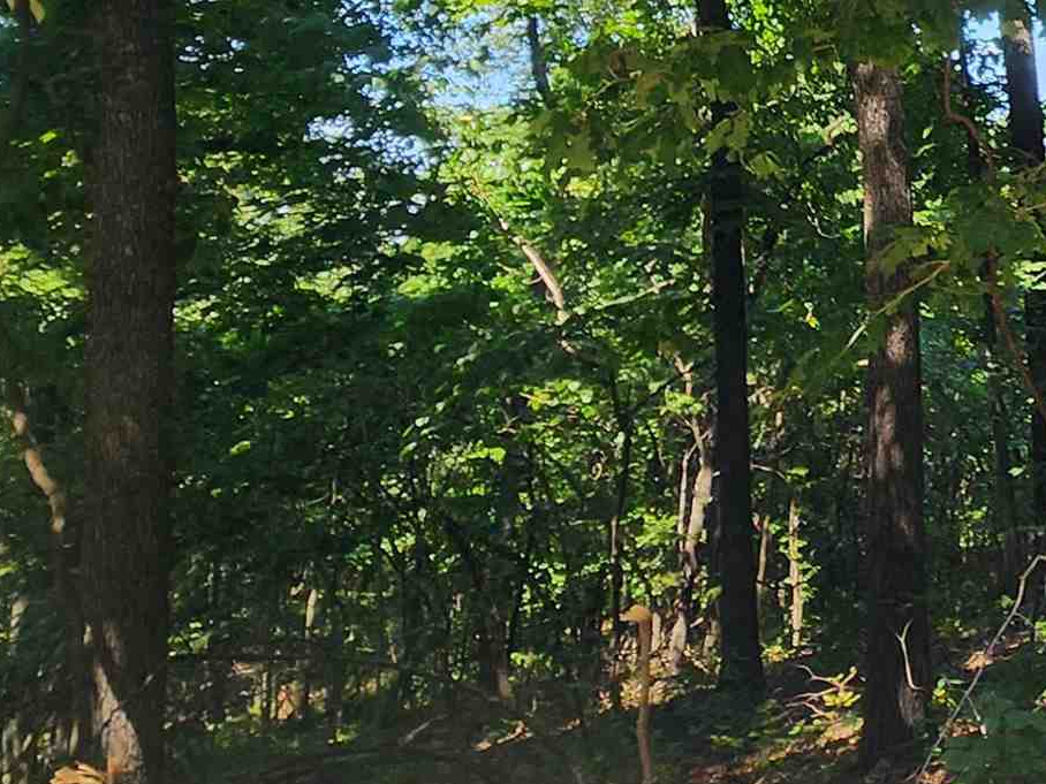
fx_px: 1330
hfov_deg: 30.3
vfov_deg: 28.9
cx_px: 1466
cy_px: -129
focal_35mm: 44
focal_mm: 2.2
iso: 50
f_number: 2.2
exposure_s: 1/461
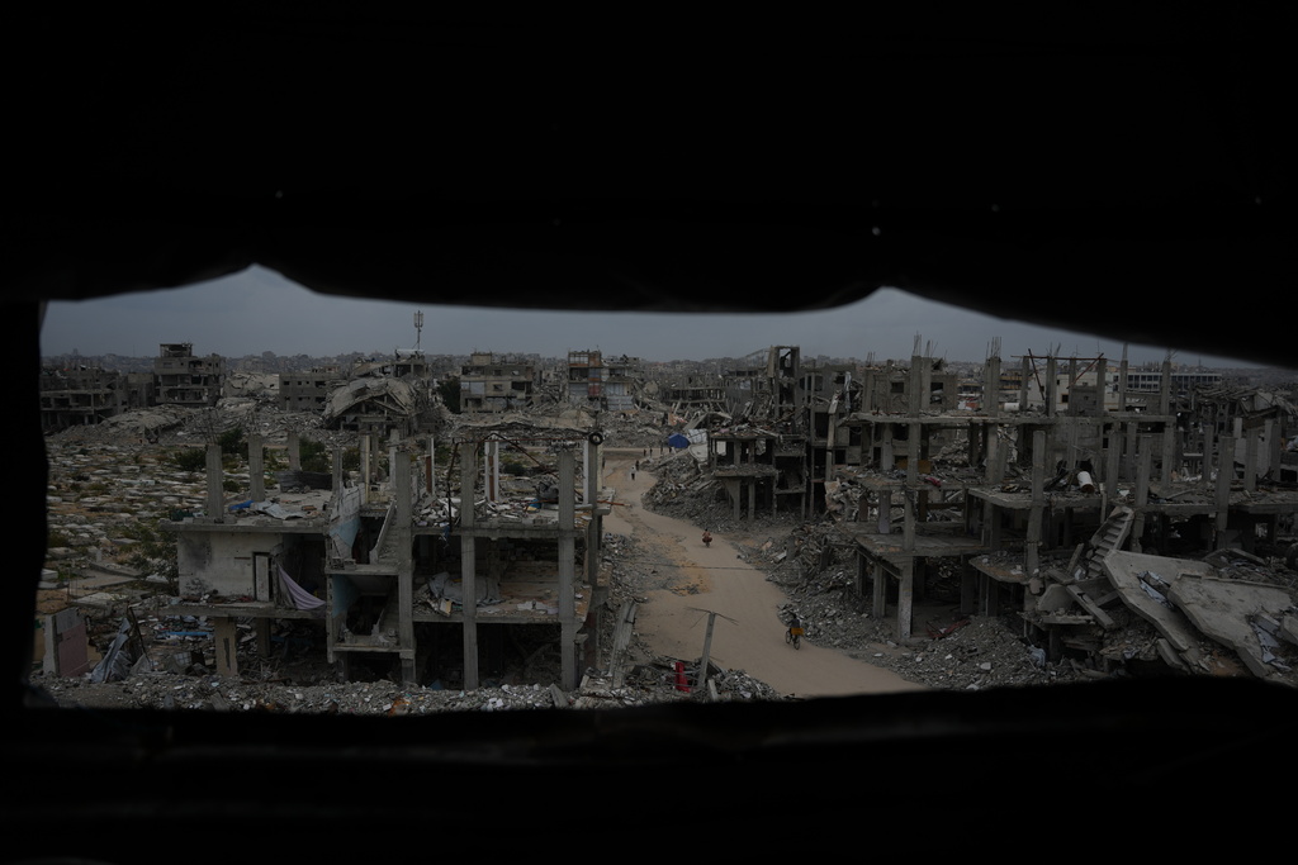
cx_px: 649
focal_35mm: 25
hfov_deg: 70.6
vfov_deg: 50.6
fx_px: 916
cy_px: 432
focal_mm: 25.4
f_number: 2.8
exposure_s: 1/400
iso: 100
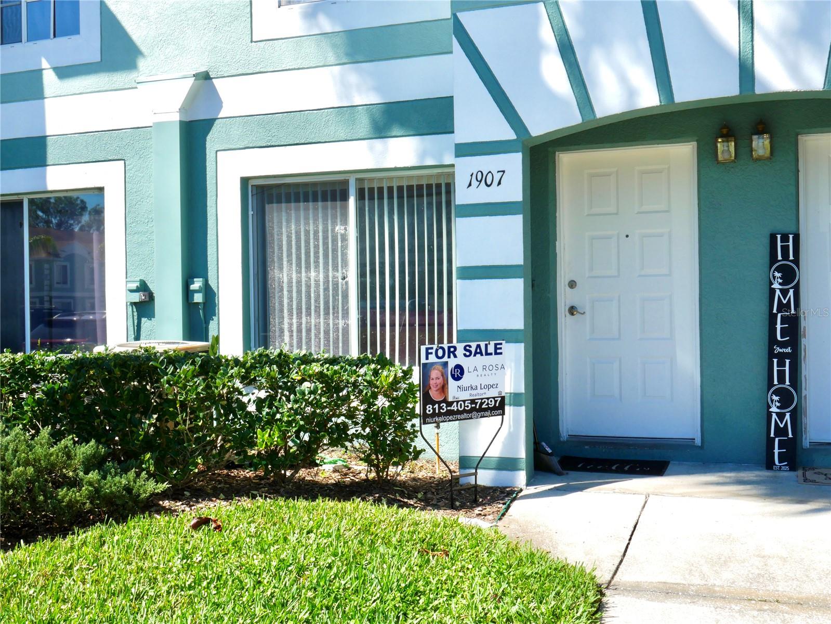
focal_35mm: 40
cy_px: 312
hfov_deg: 46.8
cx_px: 416
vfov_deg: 36.0
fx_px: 960
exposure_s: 1/125
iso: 200
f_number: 14
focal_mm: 20
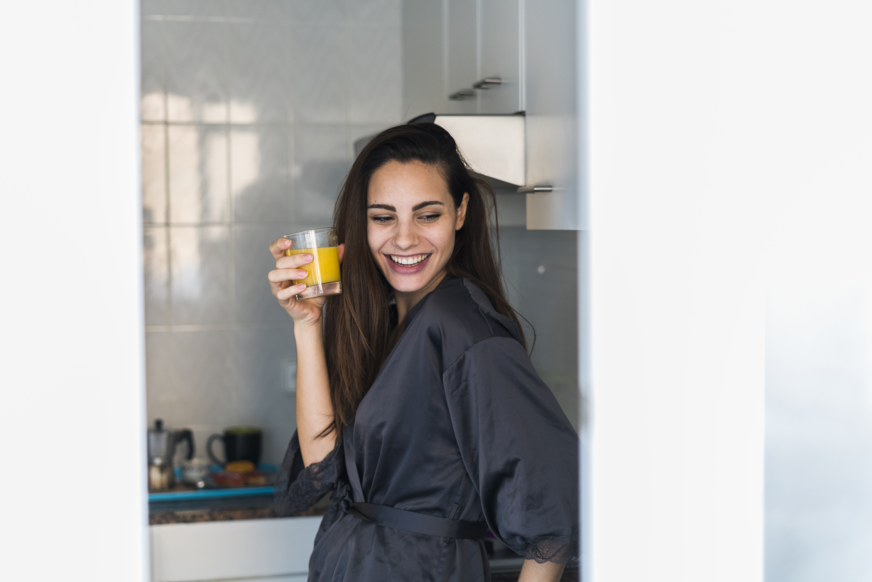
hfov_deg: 39.6
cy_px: 291
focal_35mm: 50
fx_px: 1211
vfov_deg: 27.0
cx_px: 436
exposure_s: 1/125
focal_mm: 50
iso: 1250
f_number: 2.2
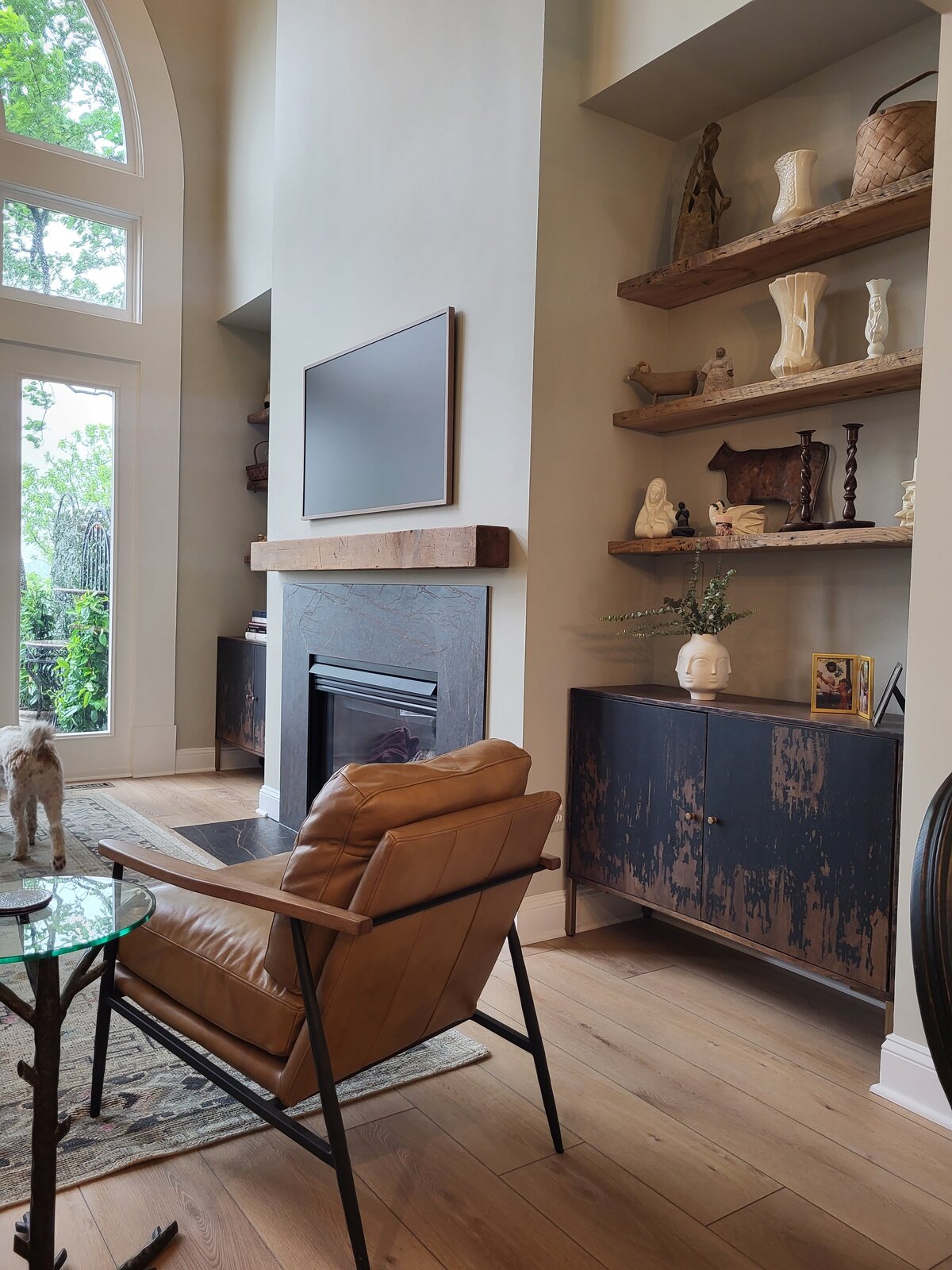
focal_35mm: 26
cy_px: 635
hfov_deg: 53.1
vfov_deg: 67.3
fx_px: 953
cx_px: 476
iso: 160
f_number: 1.8
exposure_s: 1/60
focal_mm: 5.4
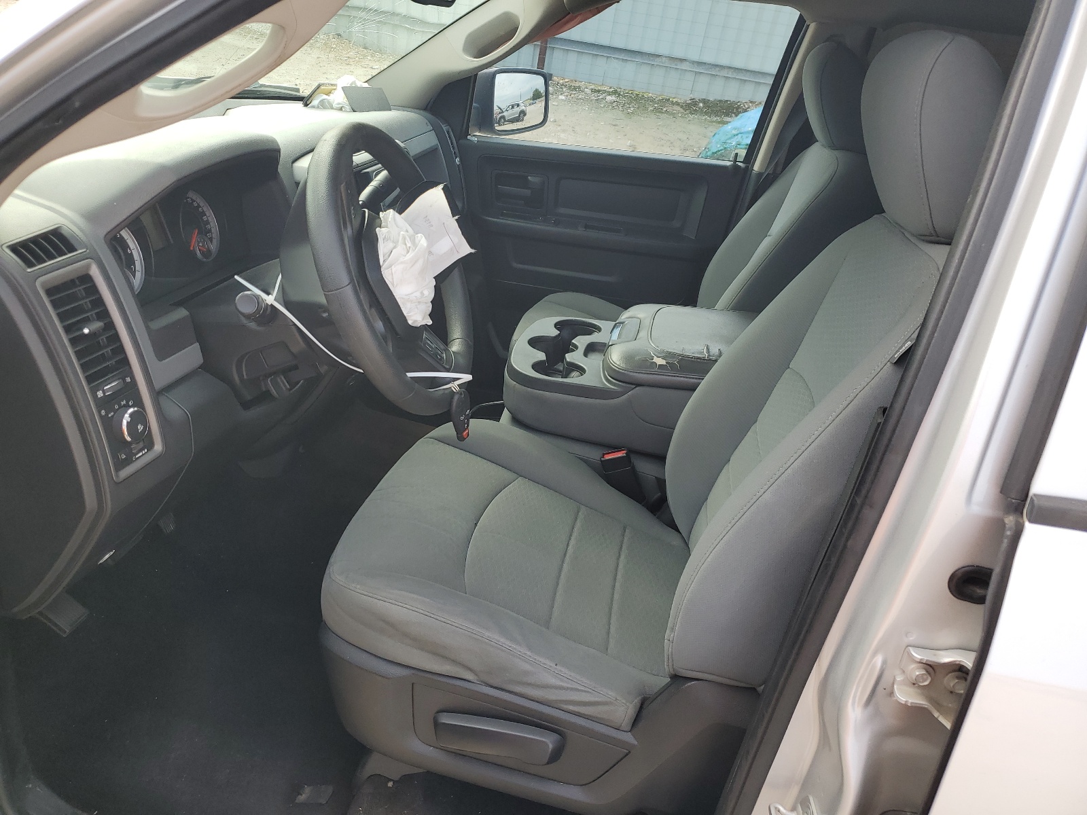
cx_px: 544
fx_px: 816
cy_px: 408
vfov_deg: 53.1
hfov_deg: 67.3
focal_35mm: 26
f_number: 1.5
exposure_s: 1/323
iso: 50
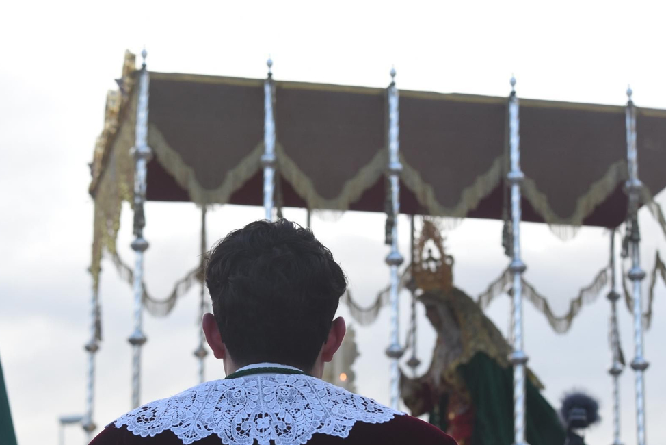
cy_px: 338
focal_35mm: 115
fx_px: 2128
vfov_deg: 11.9
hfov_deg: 17.8
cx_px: 279
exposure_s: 1/200
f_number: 5
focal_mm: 70
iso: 450
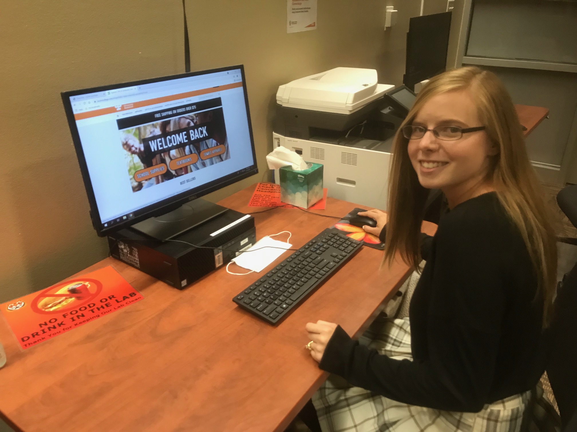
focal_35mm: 28
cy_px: 216
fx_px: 467
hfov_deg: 63.4
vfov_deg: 49.7
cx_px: 288
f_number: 1.8
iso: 40
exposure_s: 1/15
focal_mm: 3.99
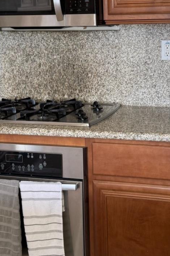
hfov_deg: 19.1
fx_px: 503
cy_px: 81
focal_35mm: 71
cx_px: 122
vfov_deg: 28.2
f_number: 1.78
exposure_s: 1/122
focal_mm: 6.76
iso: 125
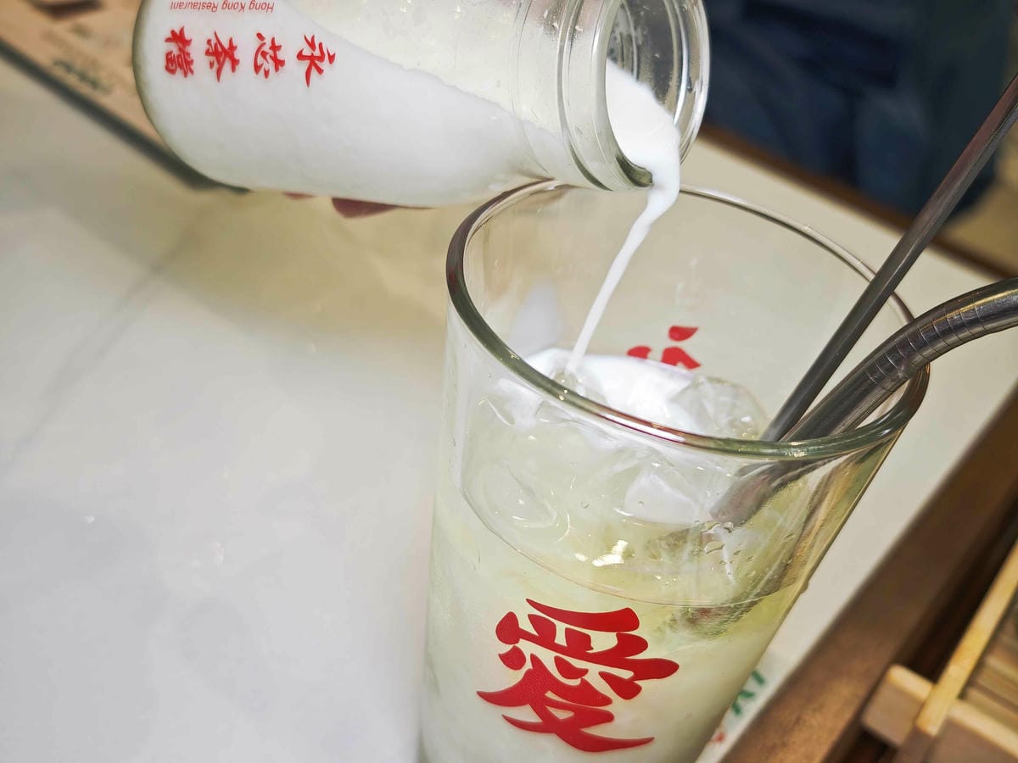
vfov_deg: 36.8
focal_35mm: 39
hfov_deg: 47.9
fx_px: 1147
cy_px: 382
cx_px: 509
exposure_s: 1/120
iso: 132
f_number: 2
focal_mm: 8.72
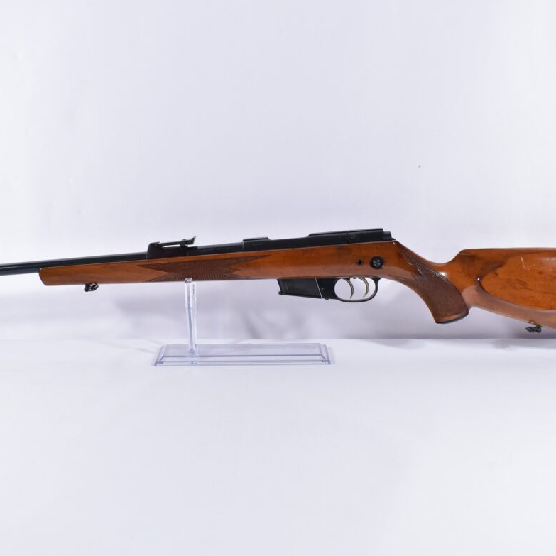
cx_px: 241
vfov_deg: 39.2
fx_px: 781
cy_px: 273
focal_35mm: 43
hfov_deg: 39.1
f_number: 5
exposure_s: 1/50
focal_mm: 22
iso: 640
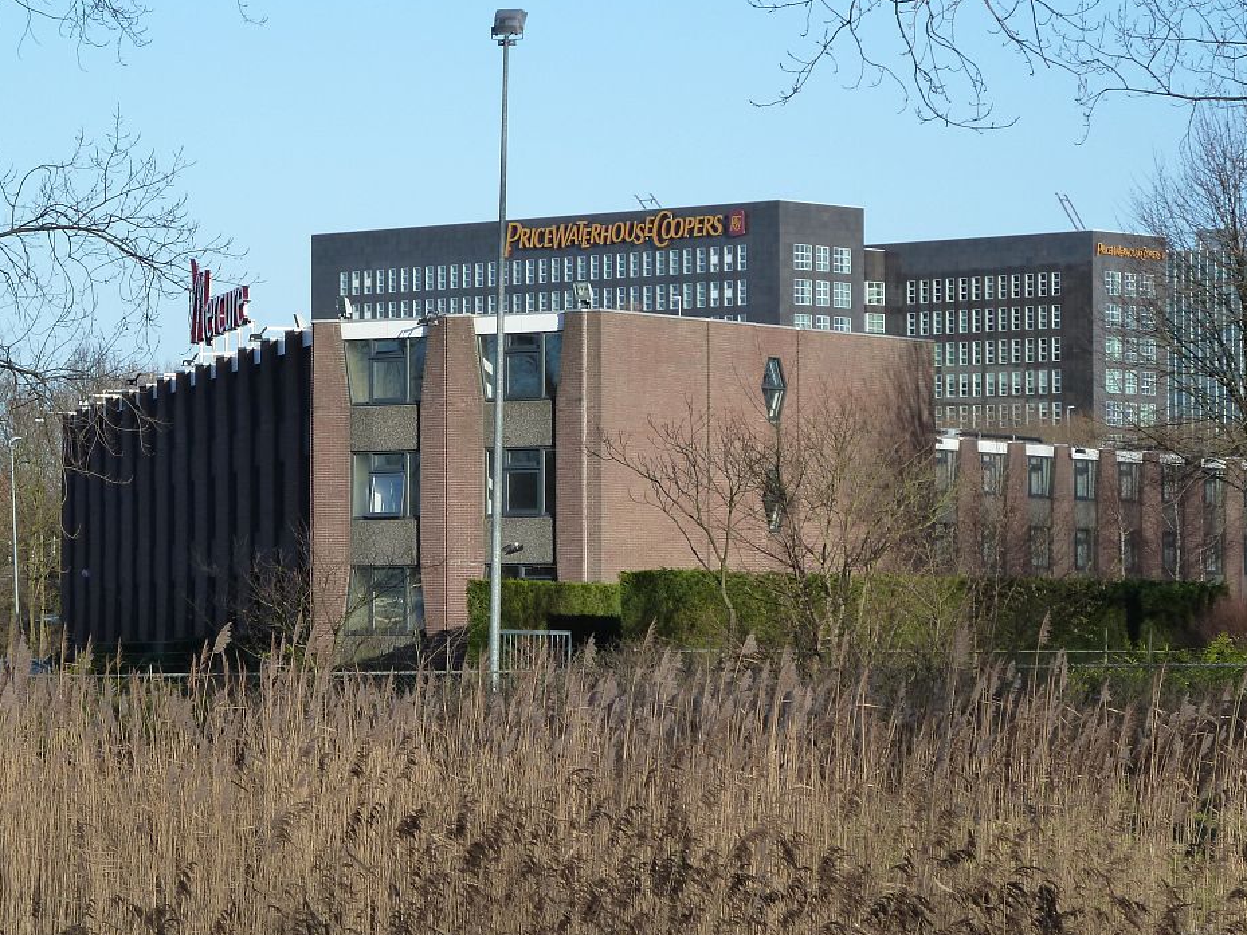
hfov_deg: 13.1
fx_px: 5440
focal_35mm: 151
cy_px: 480
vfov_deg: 9.8
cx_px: 593
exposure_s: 1/320
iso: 125
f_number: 4.5
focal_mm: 22.5
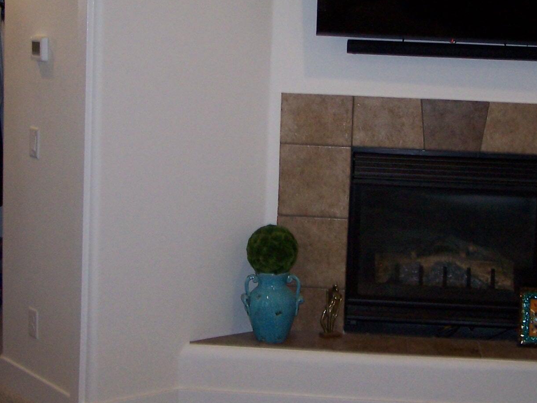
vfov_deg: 20.4
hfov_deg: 27.0
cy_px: 160
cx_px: 296
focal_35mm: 72
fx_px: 1117
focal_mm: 6.3
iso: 140
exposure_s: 1/60
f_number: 2.8
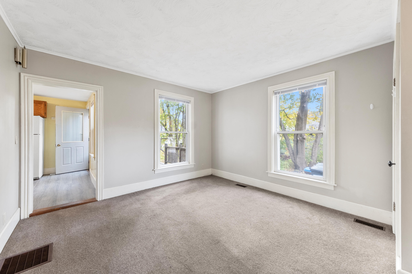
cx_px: 206
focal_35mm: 13
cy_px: 137
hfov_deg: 108.3
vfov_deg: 85.4
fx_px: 149
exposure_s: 1/4
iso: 500
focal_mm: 8.9
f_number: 8
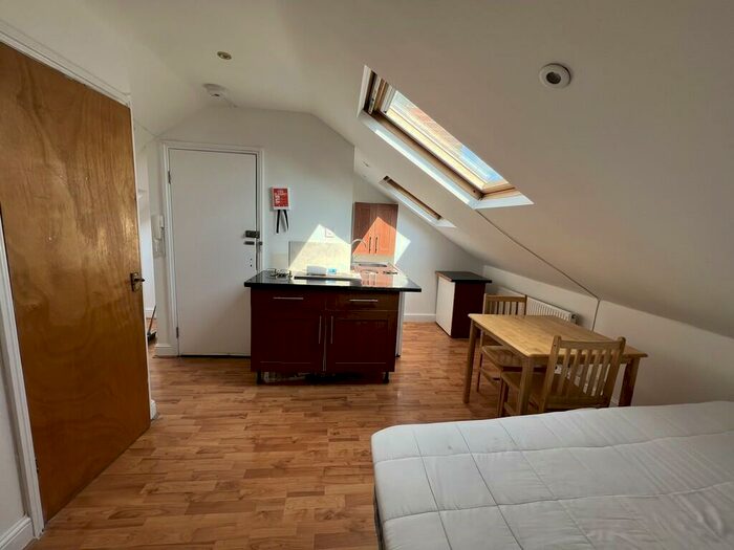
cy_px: 275
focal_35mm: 13
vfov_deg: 89.9
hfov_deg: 106.2
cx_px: 367
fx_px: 276
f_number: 1.8
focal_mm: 1.57
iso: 32
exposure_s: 1/219
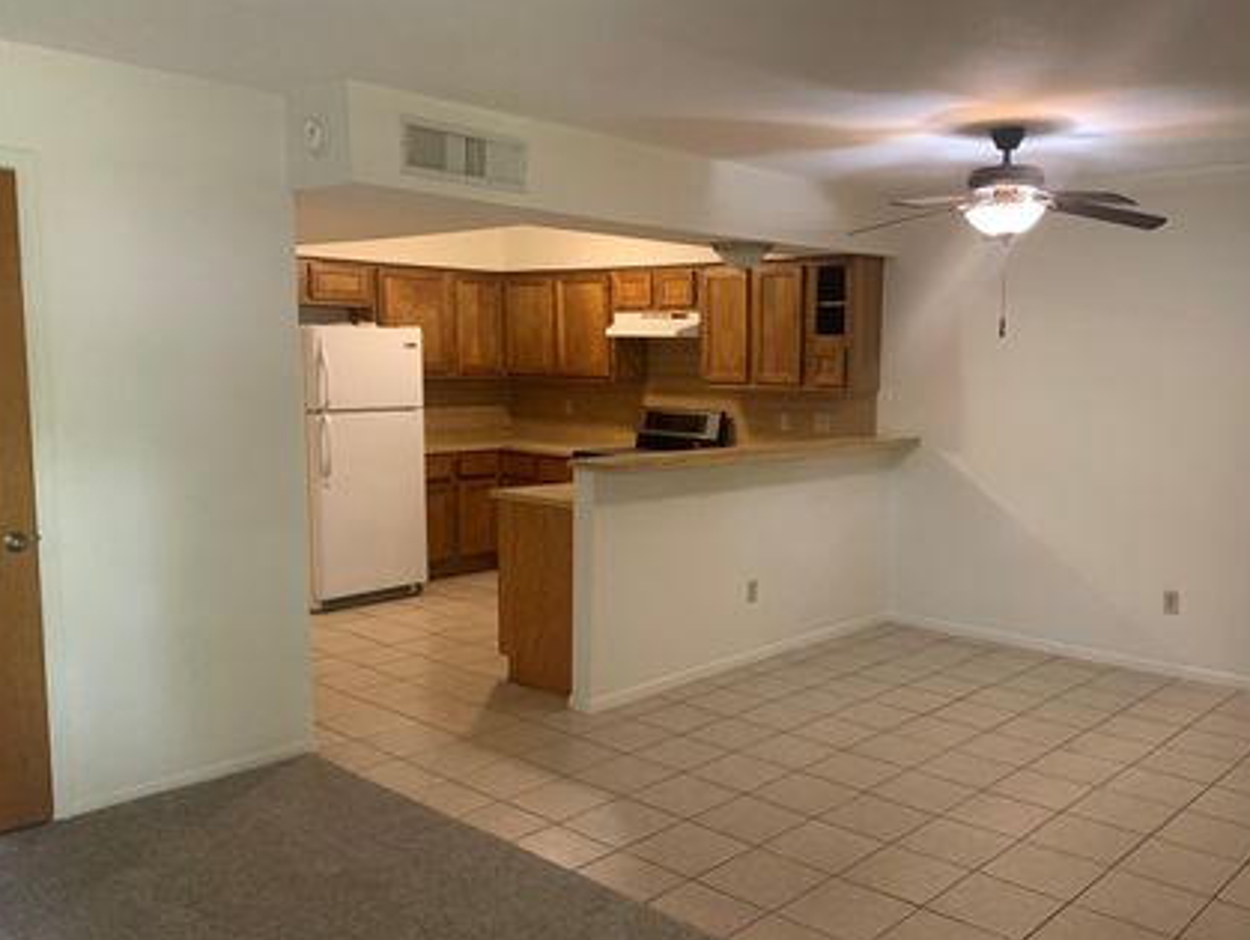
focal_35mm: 31
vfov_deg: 45.5
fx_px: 1120
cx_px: 740
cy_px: 506
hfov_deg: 57.9
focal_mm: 4.25
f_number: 1.8
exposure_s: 1/60
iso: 250
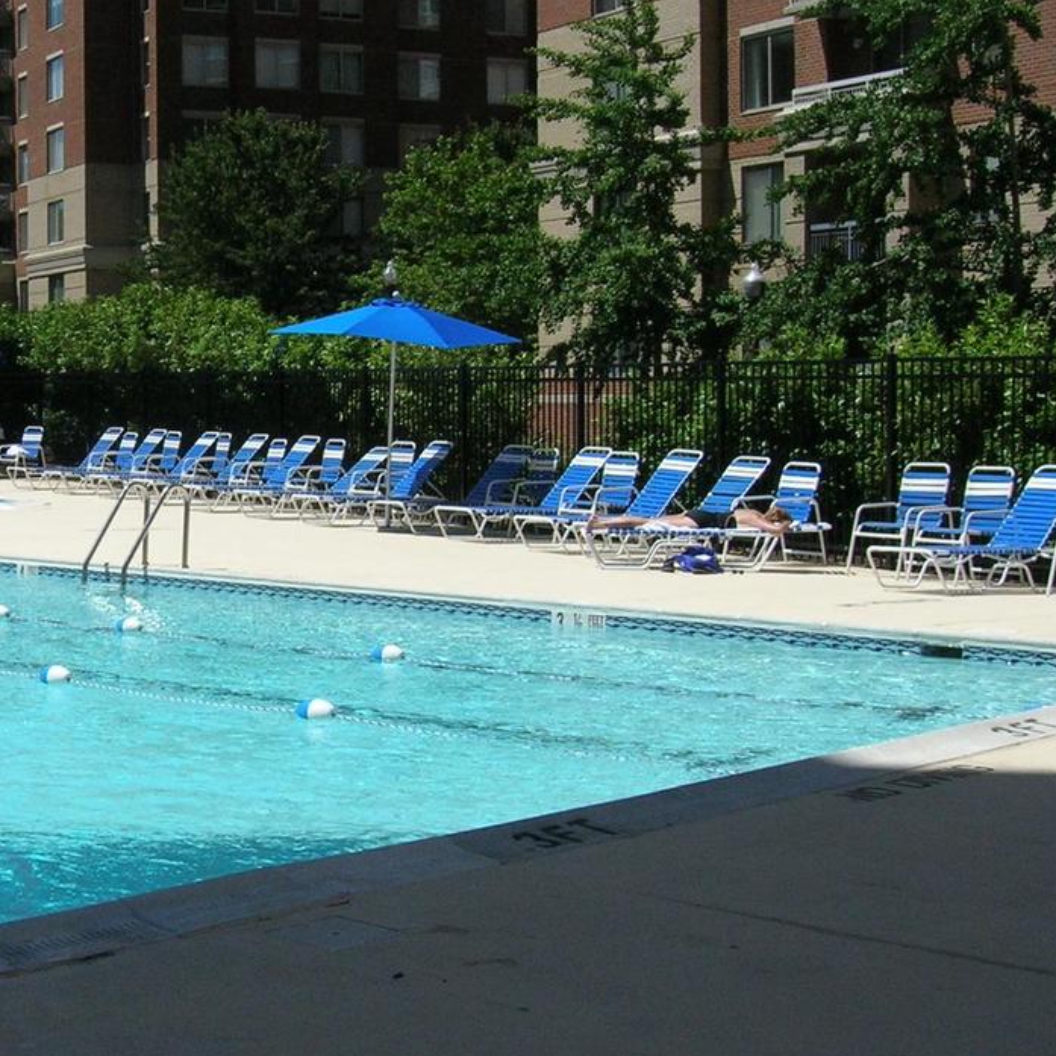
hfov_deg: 26.8
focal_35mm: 62
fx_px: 2140
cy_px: 522
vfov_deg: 27.7
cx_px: 121
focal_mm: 5.7
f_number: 4.9
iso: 71
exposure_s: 1/932
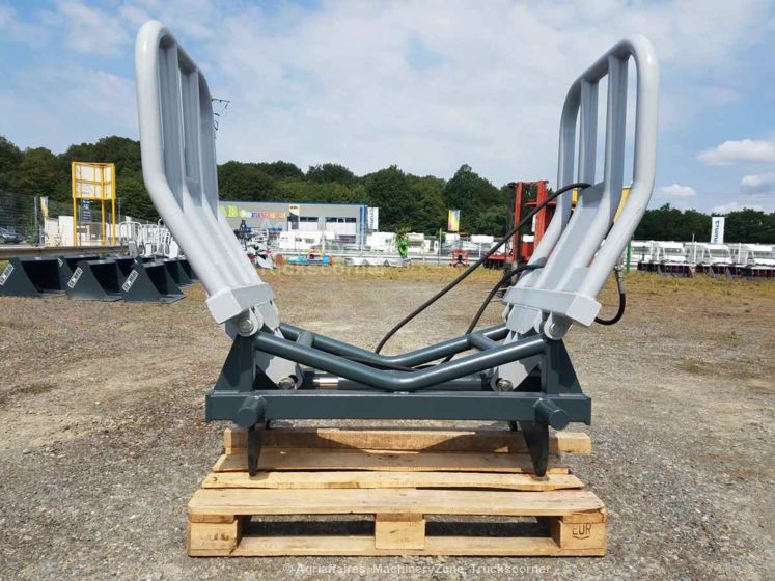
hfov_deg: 67.3
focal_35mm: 26
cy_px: 290
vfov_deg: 53.1
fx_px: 582
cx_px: 388
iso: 40
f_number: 1.7
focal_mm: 4.2
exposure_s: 1/2712
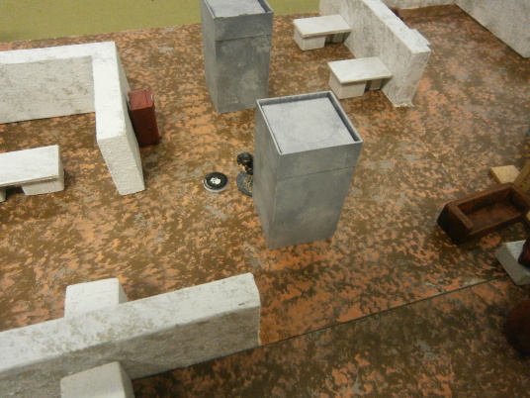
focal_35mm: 26
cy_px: 199
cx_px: 265
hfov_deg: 67.3
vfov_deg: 53.1
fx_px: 398
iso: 400
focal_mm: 4.7
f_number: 2.8
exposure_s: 1/80
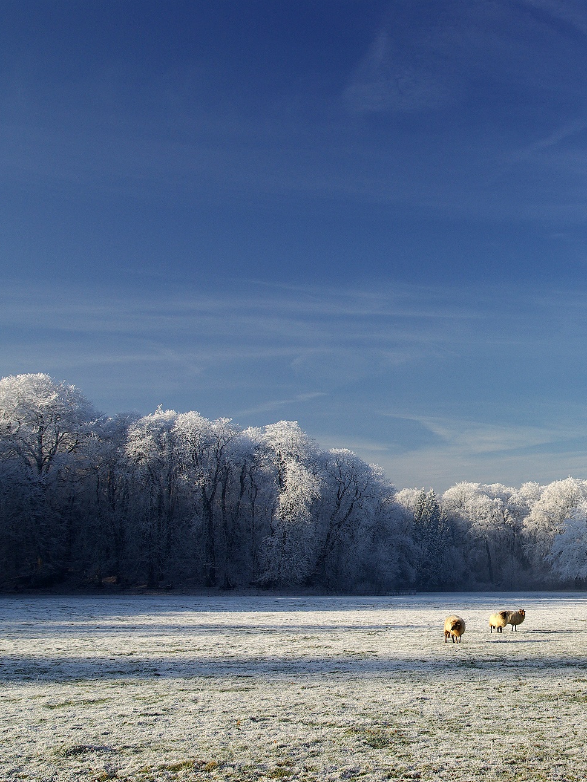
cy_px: 391
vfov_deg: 38.4
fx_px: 1124
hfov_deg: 28.2
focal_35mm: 50
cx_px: 524
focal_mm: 23
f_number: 8
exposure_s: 1/80
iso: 100
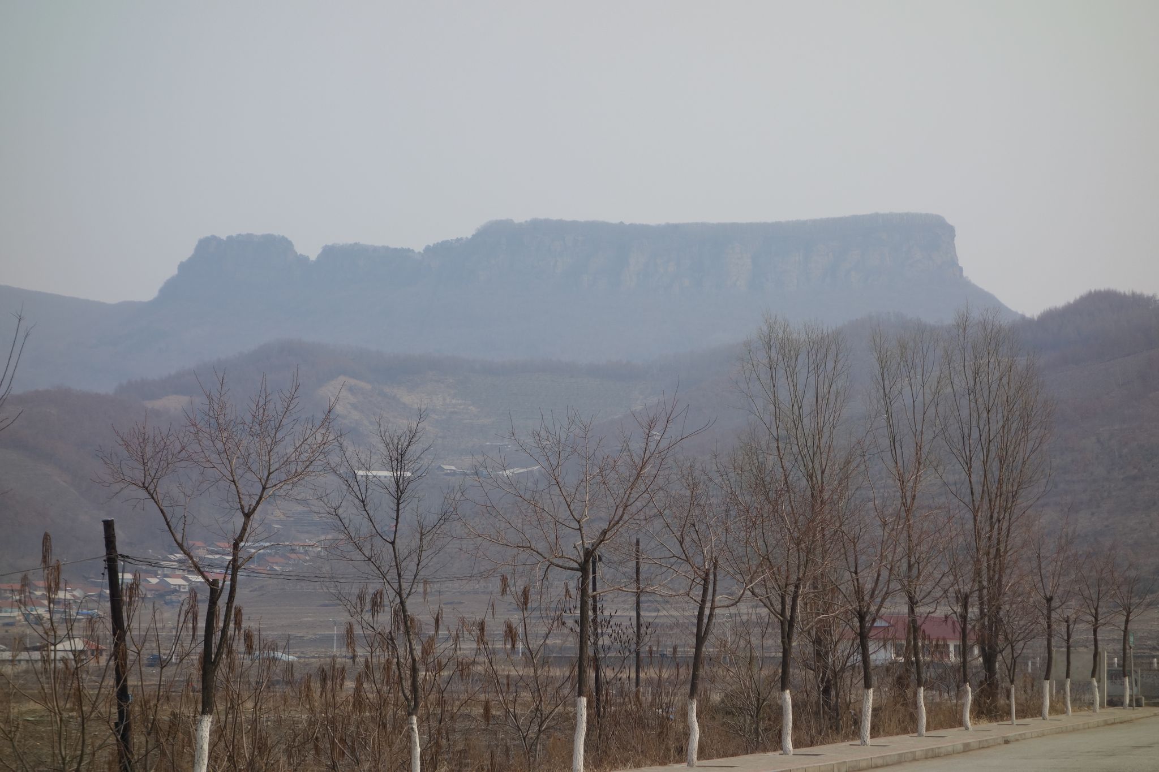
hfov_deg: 20.4
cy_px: 386
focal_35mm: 100
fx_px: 3219
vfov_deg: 13.7
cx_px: 580
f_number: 5.6
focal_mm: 37.1
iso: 125
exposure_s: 1/800
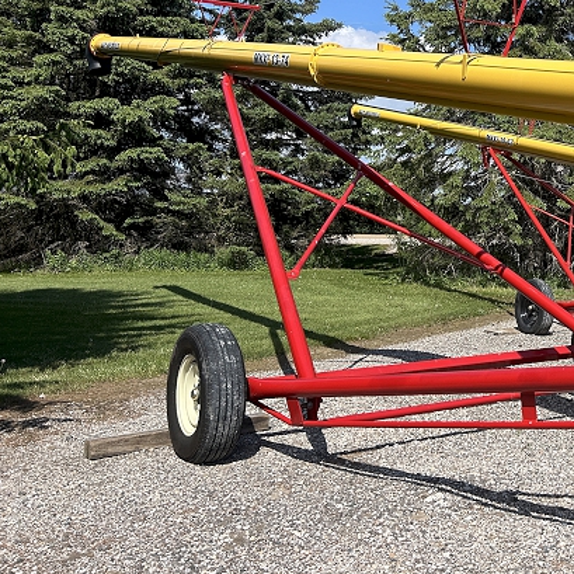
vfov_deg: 36.9
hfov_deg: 34.7
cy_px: 163
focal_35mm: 45
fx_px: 844
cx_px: 549
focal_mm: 5.7
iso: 50
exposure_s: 1/4115
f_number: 1.5
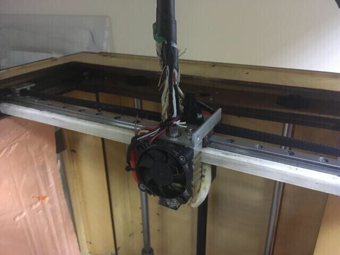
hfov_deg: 61.7
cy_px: 128
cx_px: 170
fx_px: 285
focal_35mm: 29
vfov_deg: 48.2
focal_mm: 4.15
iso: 500
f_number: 2.2
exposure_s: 1/17
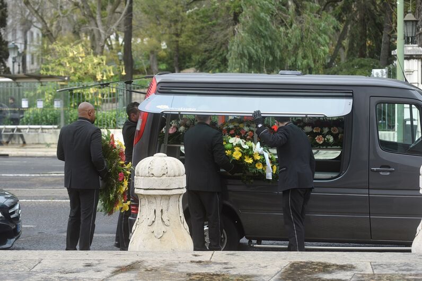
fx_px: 1008
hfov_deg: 23.6
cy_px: 140
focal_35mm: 86
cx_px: 211
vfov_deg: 15.9
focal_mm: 86
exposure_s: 1/640
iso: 250
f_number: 4.5
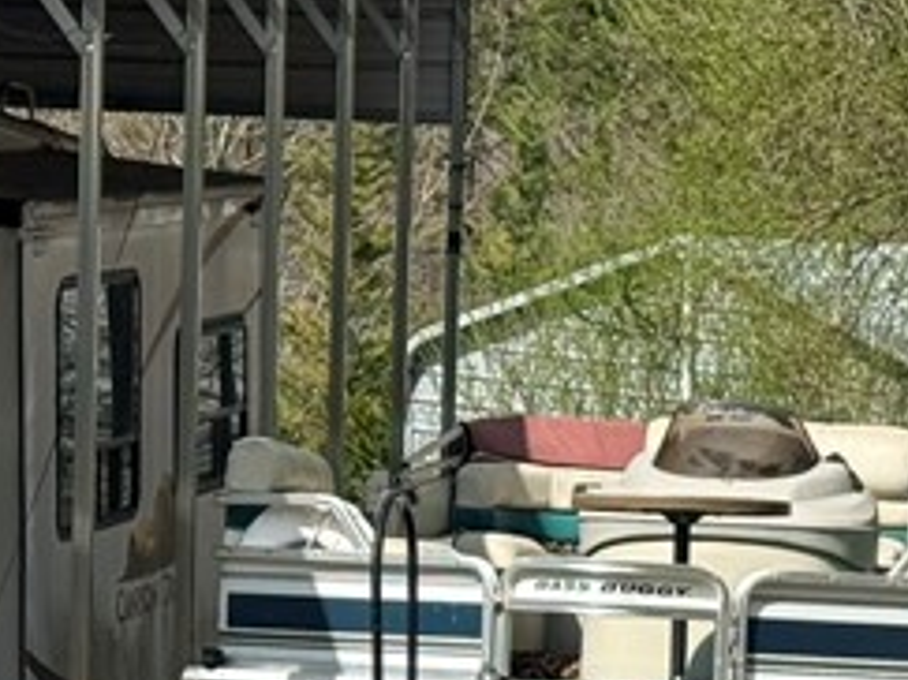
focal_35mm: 202
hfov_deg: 9.7
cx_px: 34
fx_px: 5296
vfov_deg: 7.3
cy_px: 318
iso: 80
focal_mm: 6.76
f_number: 1.78
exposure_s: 1/6536
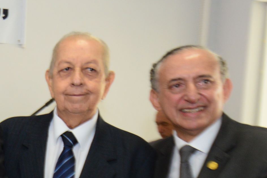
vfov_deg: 15.6
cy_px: 183
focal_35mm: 86
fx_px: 638
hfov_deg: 21.7
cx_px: -63
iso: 1600
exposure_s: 1/125
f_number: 4
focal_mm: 27
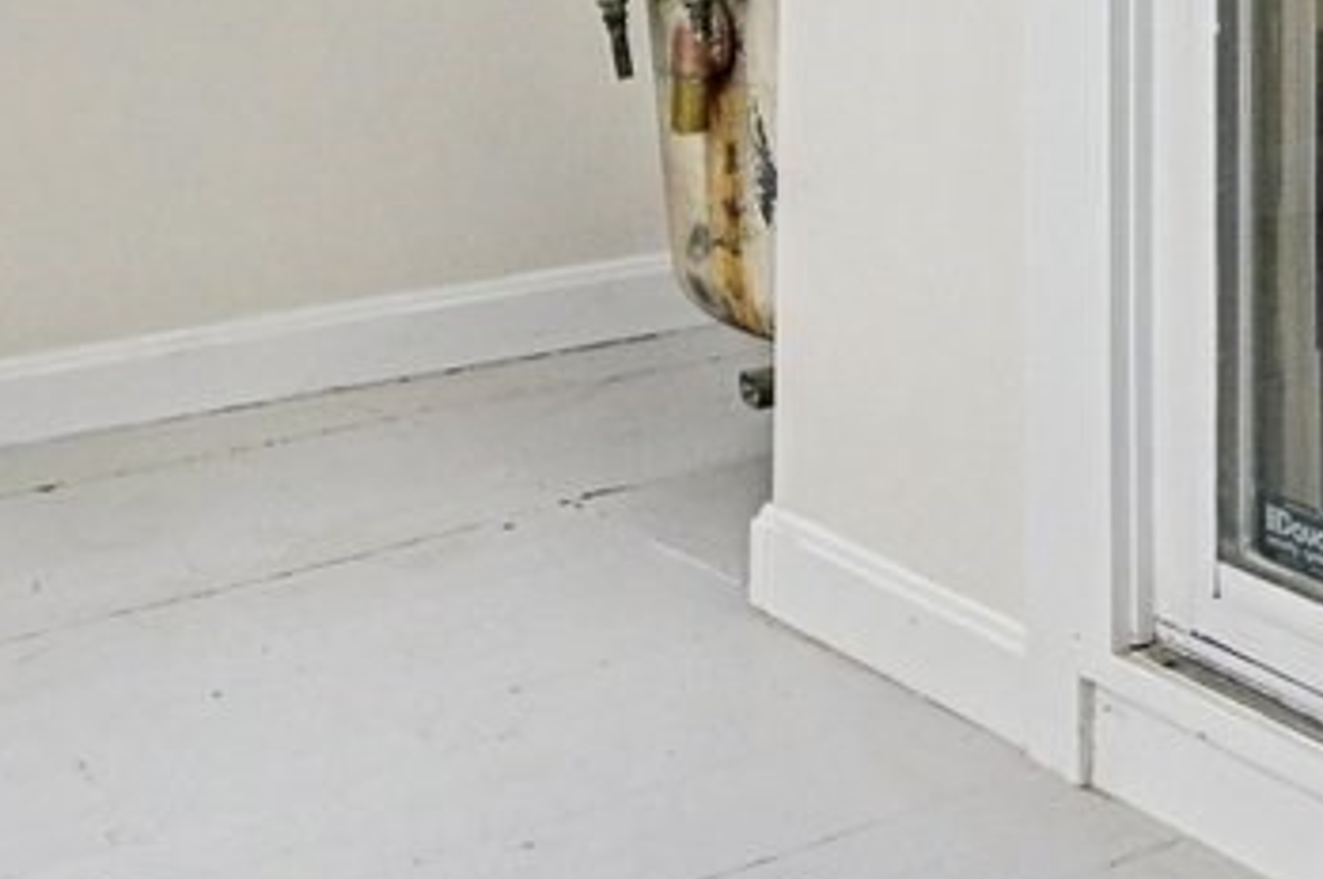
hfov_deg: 21.5
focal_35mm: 94
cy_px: -604
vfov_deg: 13.3
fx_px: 3451
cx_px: 989
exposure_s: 1/100
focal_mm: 16
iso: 400
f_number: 8
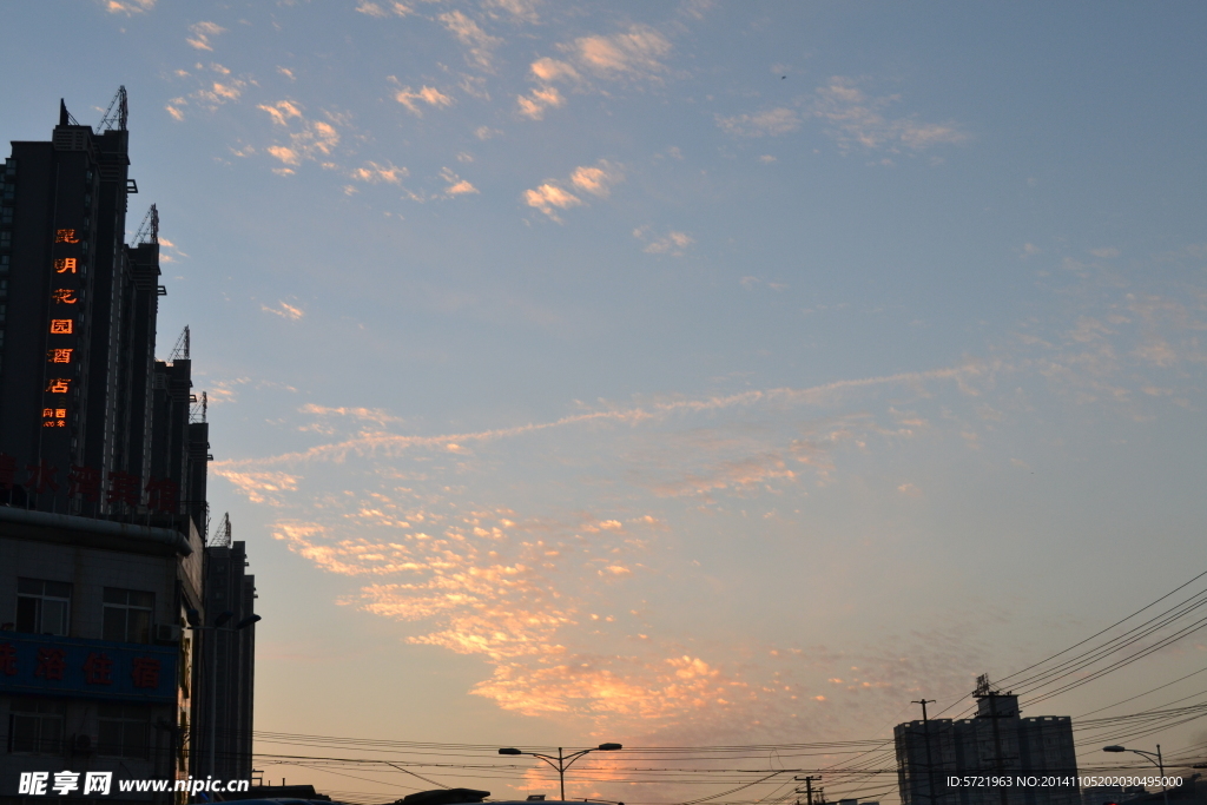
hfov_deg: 38.9
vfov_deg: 26.5
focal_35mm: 51
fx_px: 1710
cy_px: 402
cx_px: 604
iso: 400
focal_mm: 34
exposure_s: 1/125
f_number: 9
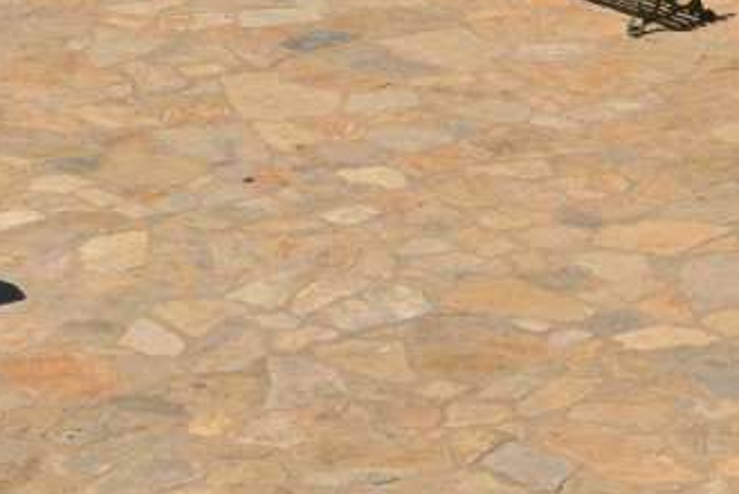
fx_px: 3493
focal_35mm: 170
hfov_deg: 11.9
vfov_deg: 8.1
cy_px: 2
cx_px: 818
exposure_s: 1/250
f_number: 6.3
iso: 100
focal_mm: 70
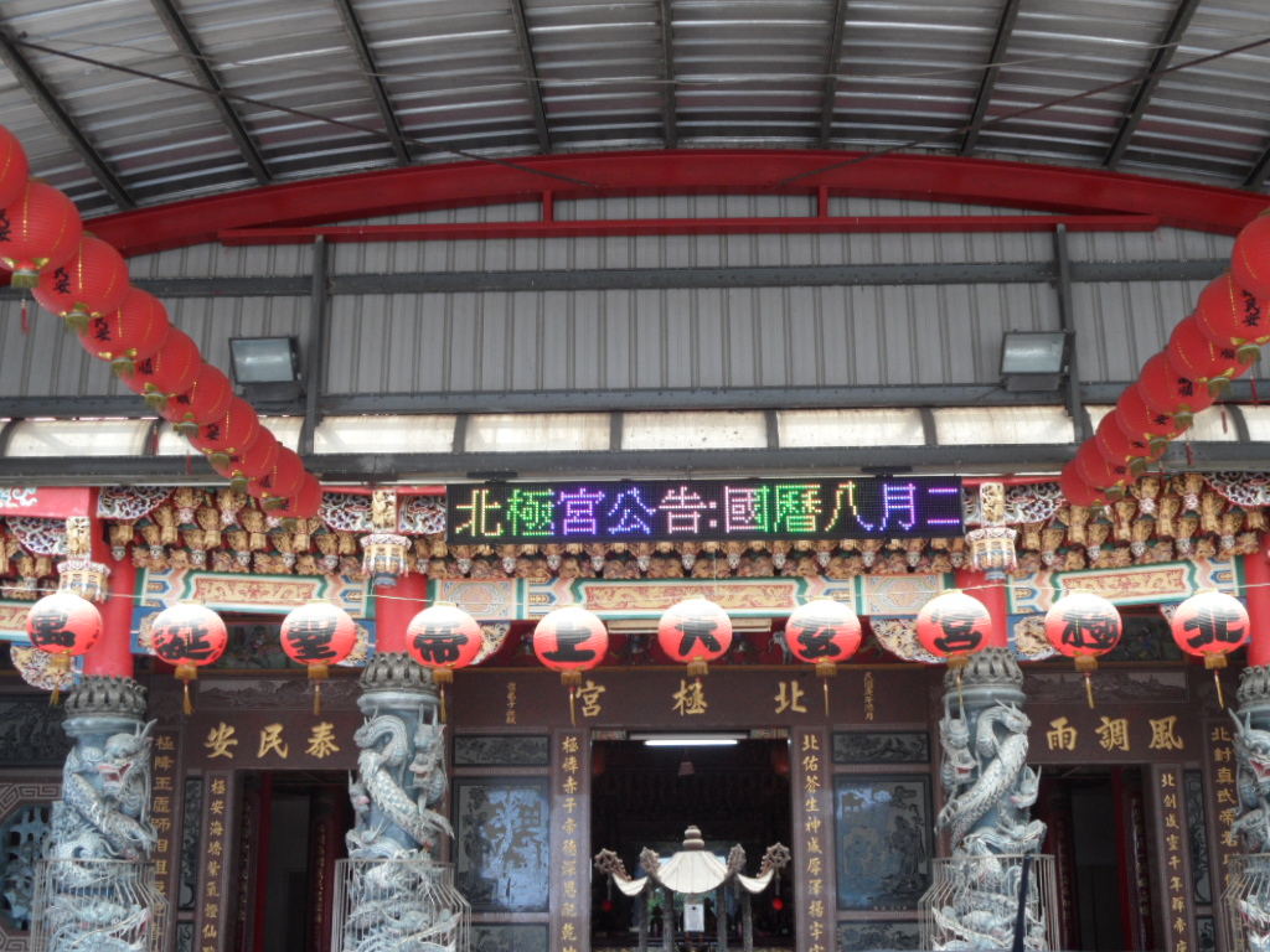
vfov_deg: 36.0
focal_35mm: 40
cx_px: 635
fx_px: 1468
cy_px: 476
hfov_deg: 46.8
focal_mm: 6.5
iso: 100
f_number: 3.6
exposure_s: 1/60
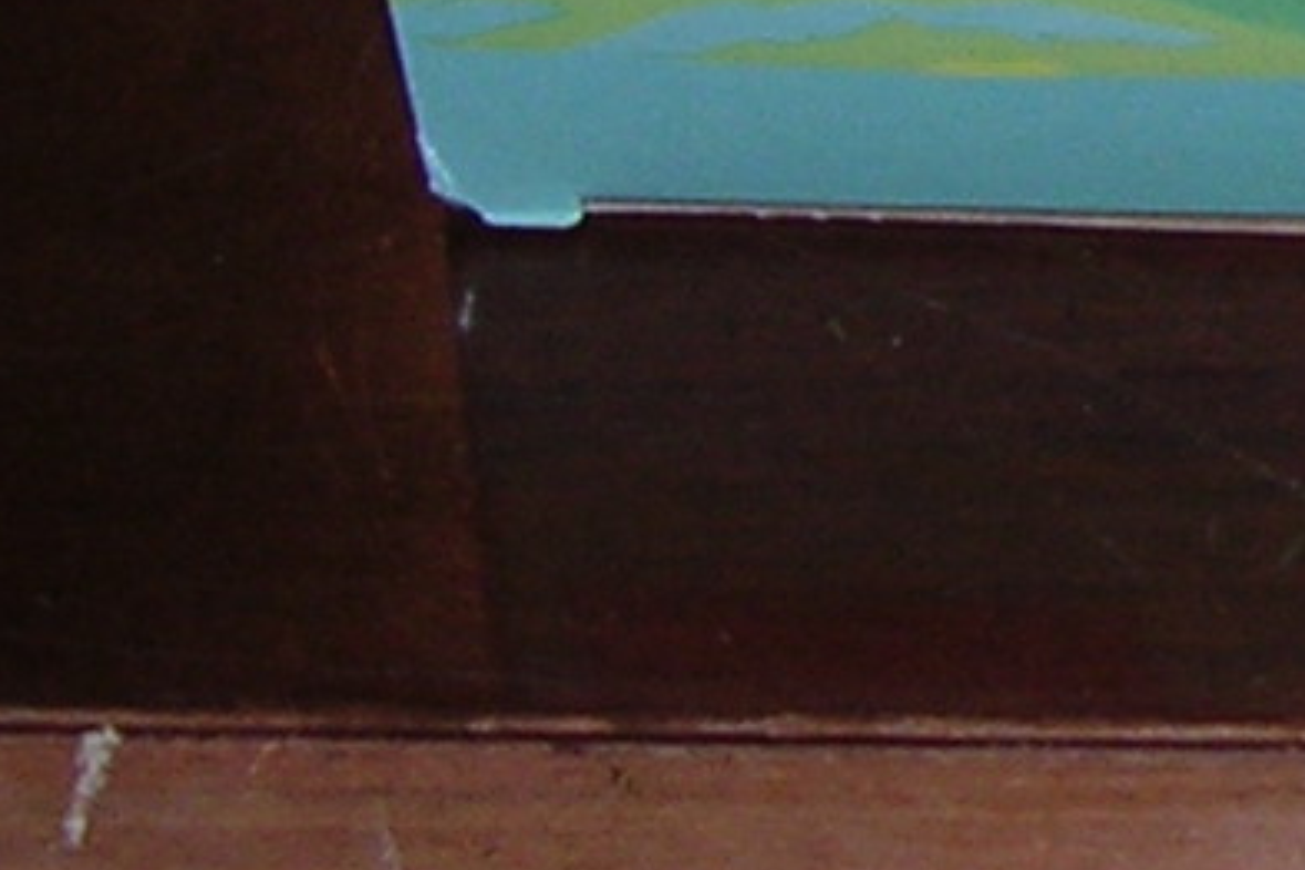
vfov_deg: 6.0
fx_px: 8047
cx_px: 2753
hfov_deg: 8.7
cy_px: -950
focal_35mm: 222
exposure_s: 1/60.1
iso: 100
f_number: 2.9
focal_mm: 6.2
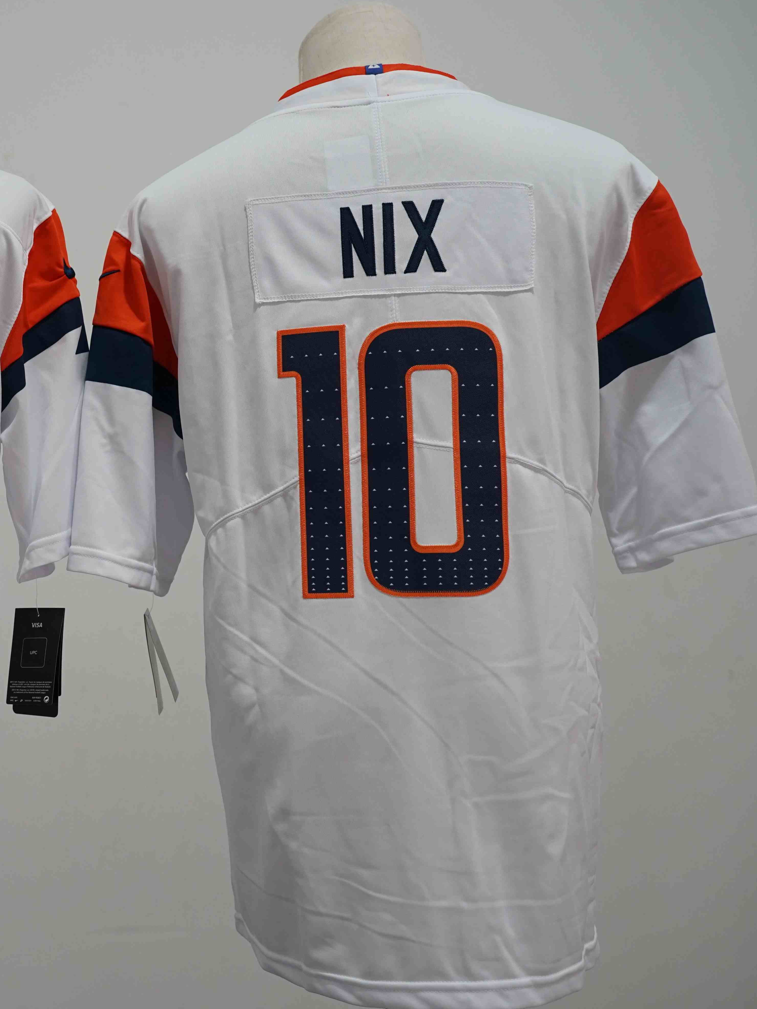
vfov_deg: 45.8
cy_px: 509
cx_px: 71
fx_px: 1195
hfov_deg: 33.3
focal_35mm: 41
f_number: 4
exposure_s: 1/160
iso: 800
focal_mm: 28
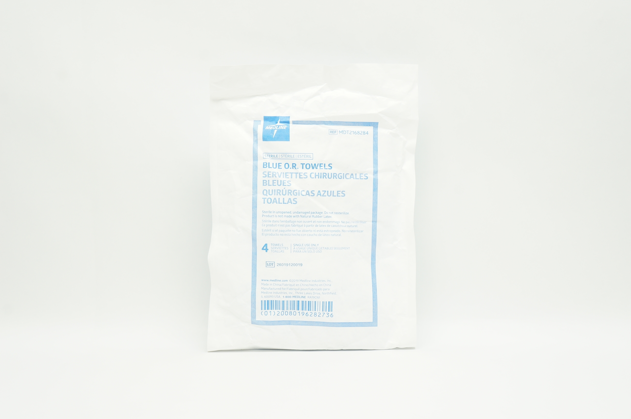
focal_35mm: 44
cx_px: 316
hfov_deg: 45.0
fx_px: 762
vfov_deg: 30.8
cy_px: 210
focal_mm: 29
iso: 400
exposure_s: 1/25
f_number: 9
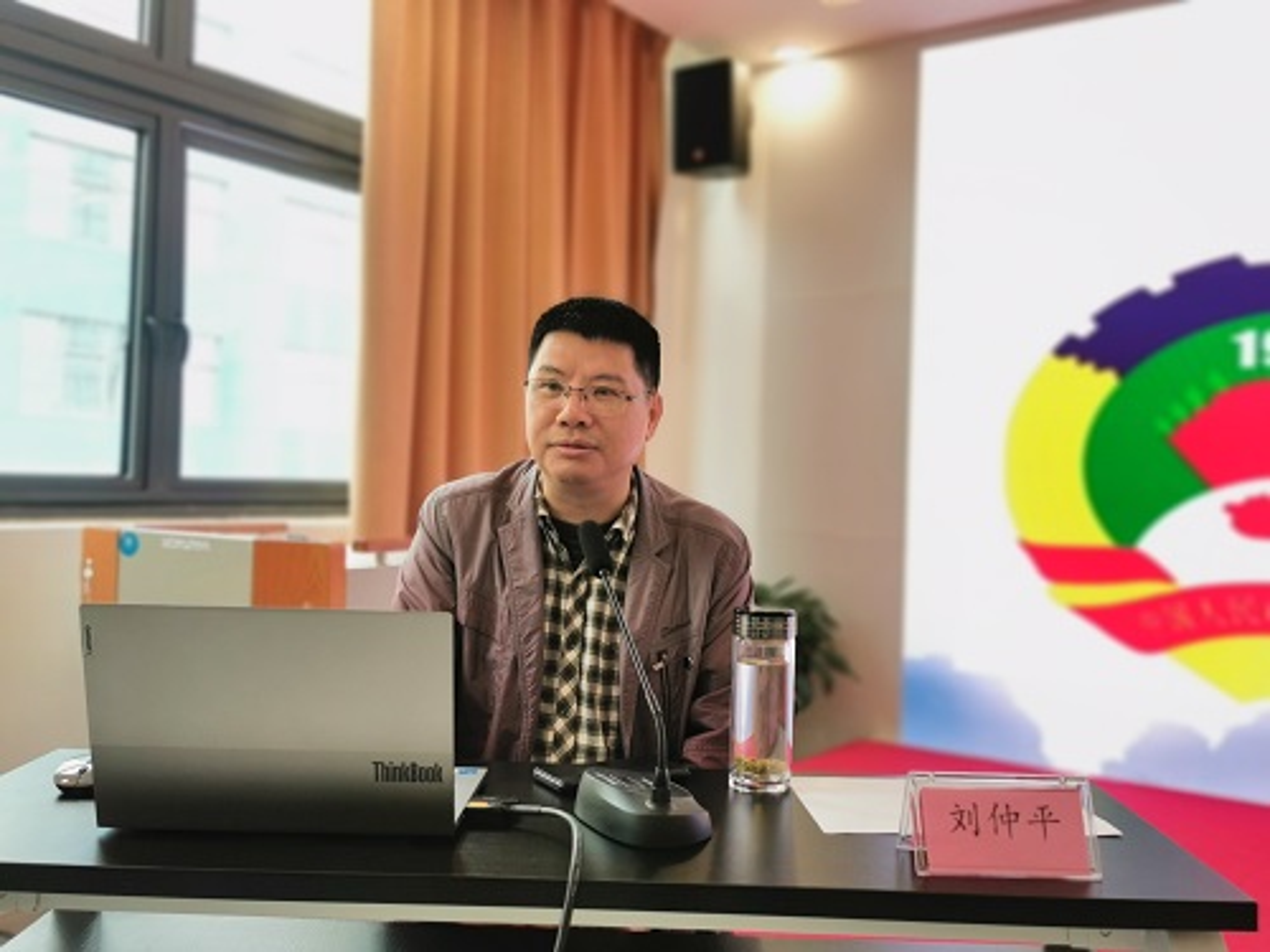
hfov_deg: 55.4
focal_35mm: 33
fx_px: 1211
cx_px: 635
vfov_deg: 42.9
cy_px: 476
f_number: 1.6
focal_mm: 5.56
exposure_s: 1/100
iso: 50
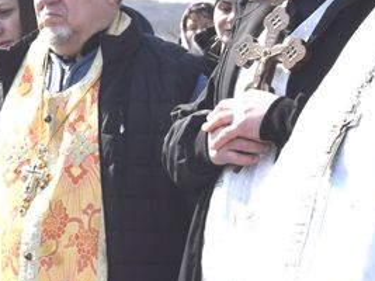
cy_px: 113
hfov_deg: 8.7
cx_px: -112
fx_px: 2419
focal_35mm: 223
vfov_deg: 6.6
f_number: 10
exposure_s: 1/200
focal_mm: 55
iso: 100
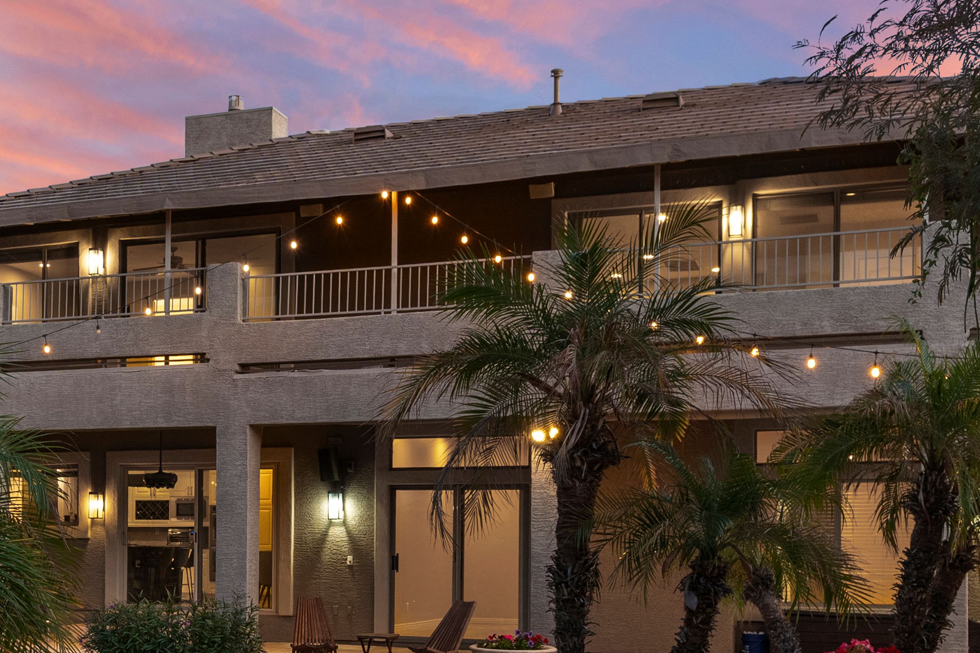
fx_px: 1470
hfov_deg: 34.7
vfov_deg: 24.3
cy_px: 599
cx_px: 89
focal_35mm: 54
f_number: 5.6
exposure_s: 1/30
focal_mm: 20
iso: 800
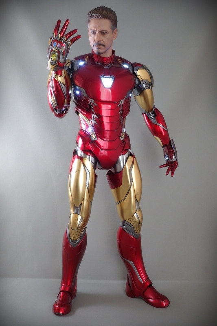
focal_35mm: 39
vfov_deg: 49.6
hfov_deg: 34.2
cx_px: 108
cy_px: 163
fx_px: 353
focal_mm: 14.4
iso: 1250
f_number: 11
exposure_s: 1/5
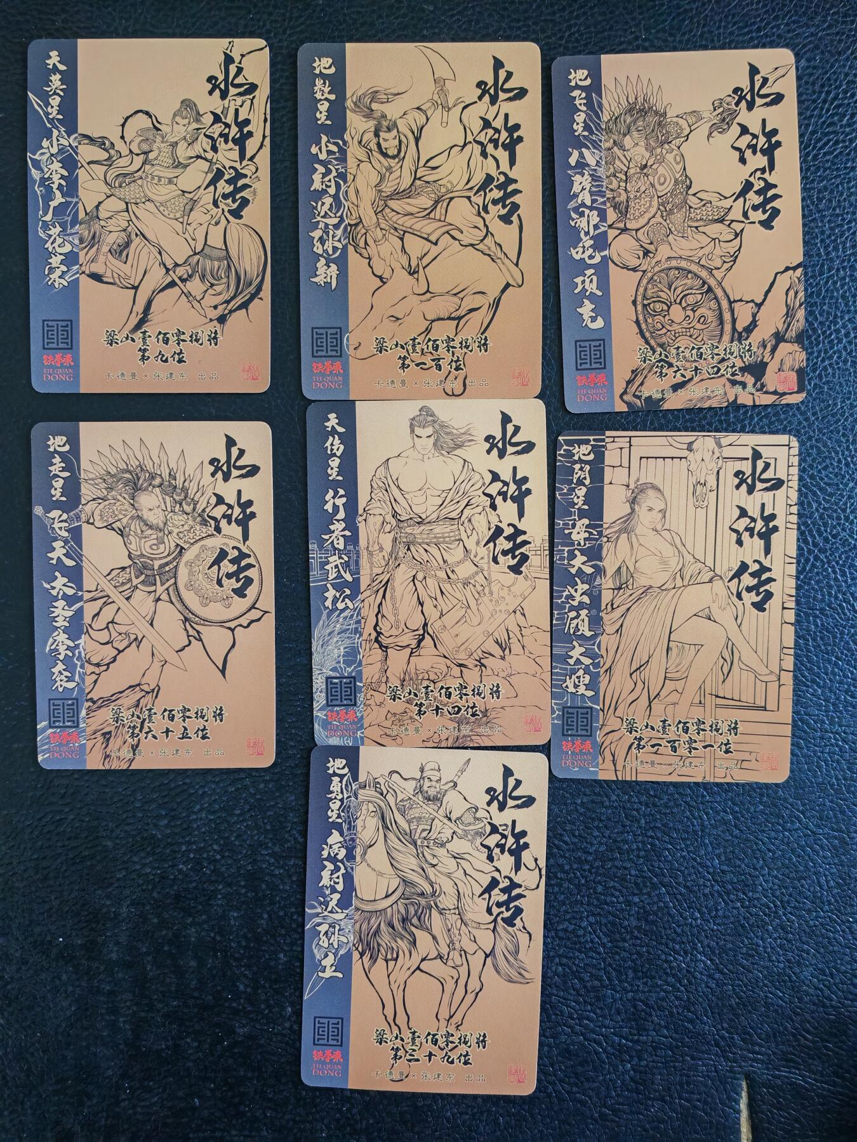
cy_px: 571
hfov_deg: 51.4
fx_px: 891
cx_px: 428
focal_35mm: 27
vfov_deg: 65.3
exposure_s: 1/100
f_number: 1.8
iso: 1000
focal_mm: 5.53
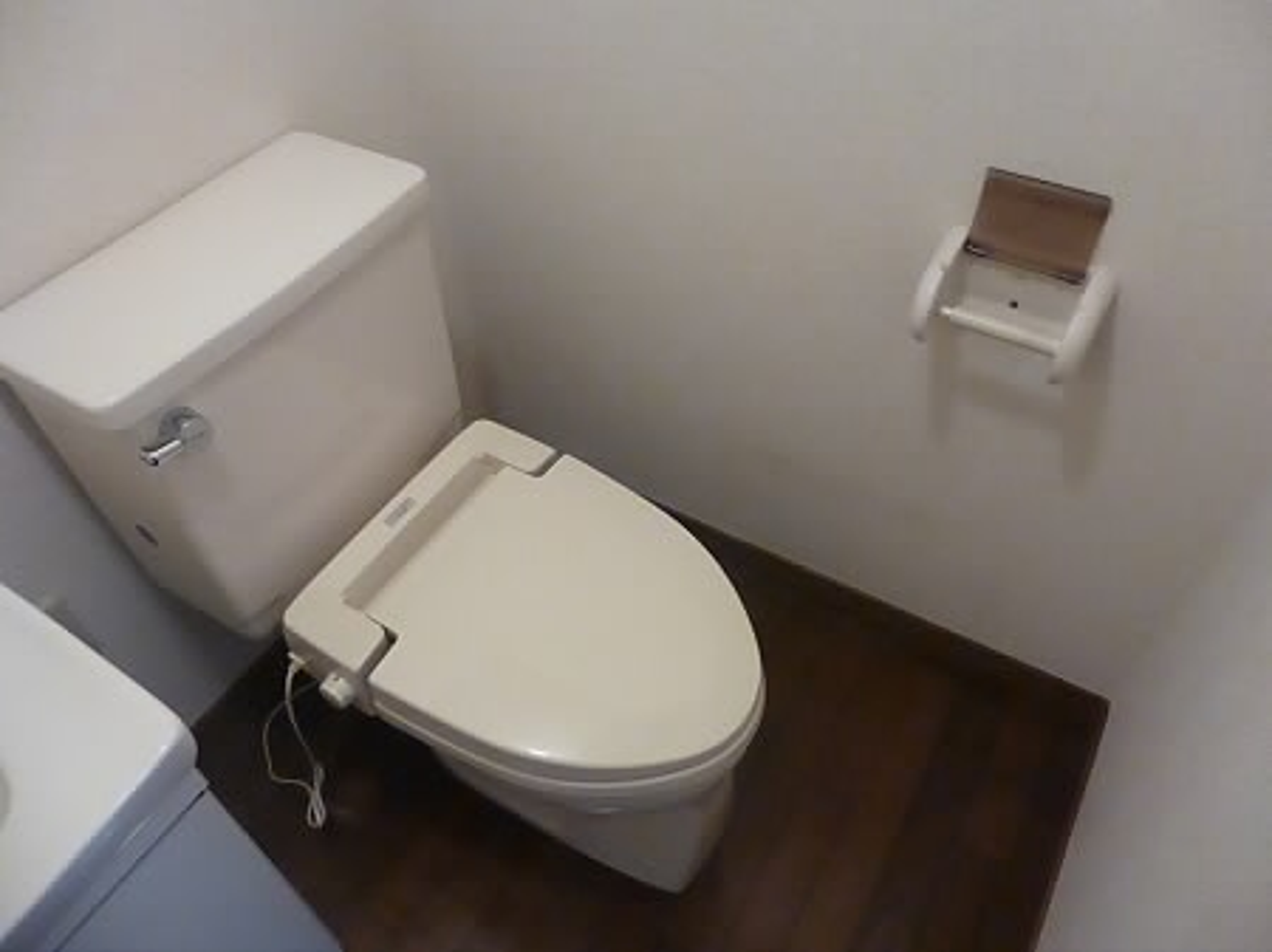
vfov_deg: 54.8
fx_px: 918
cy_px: 476
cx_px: 636
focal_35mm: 25
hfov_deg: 69.4
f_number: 3.1
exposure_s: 1/200
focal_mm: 4.5
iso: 1600
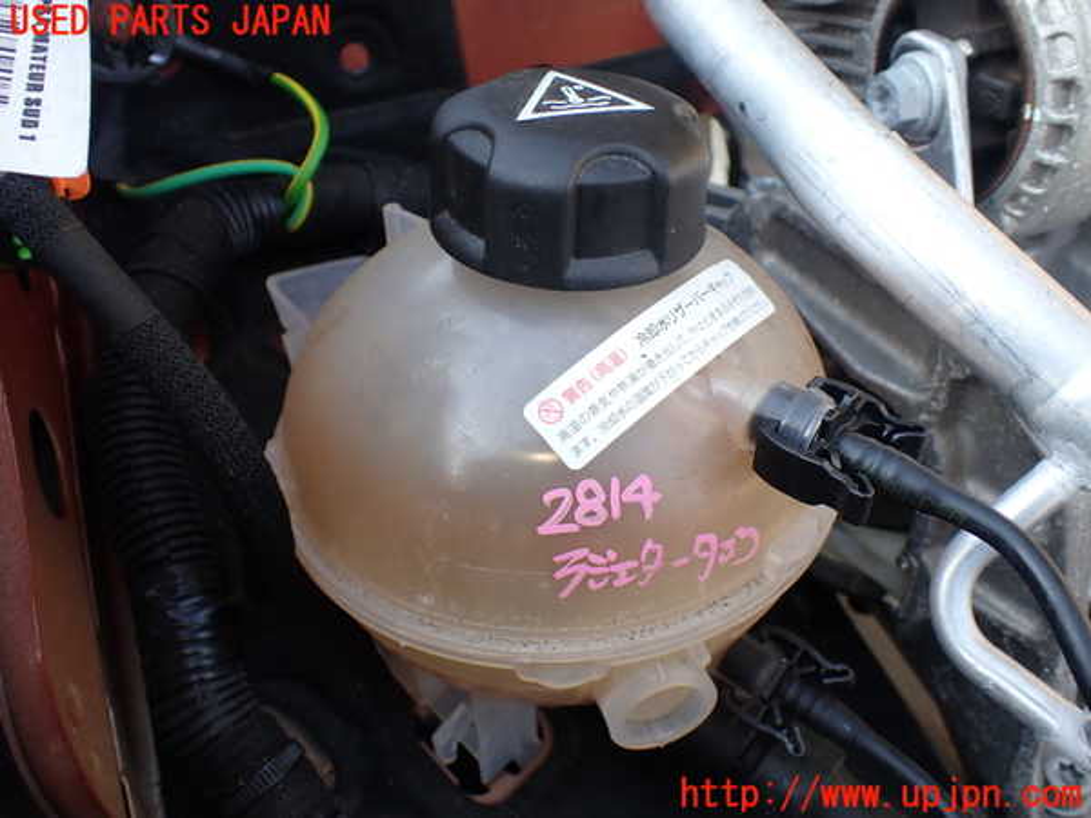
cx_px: 546
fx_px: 946
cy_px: 409
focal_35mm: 30
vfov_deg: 46.8
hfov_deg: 60.0
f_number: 2.3
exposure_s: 1/160
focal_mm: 5.4
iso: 100
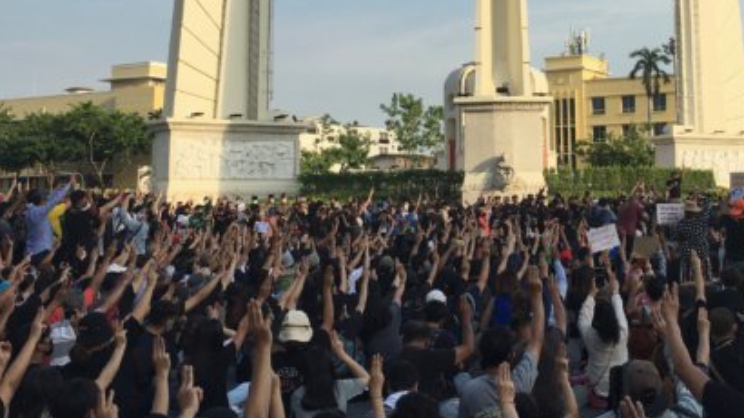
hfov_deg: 38.2
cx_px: 474
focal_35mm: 54
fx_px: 1065
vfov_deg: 21.7
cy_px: 43
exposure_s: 1/938
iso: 25
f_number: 2.2
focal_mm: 4.15
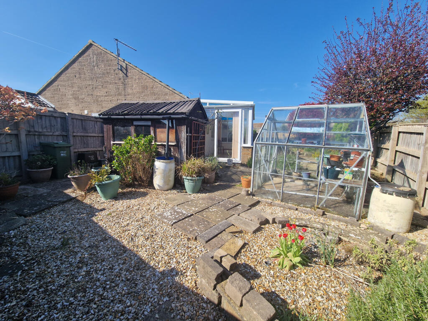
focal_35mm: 13
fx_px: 161
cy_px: 160
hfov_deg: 106.2
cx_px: 214
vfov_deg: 89.9
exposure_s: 1/1632
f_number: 2.2
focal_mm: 2.2
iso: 50
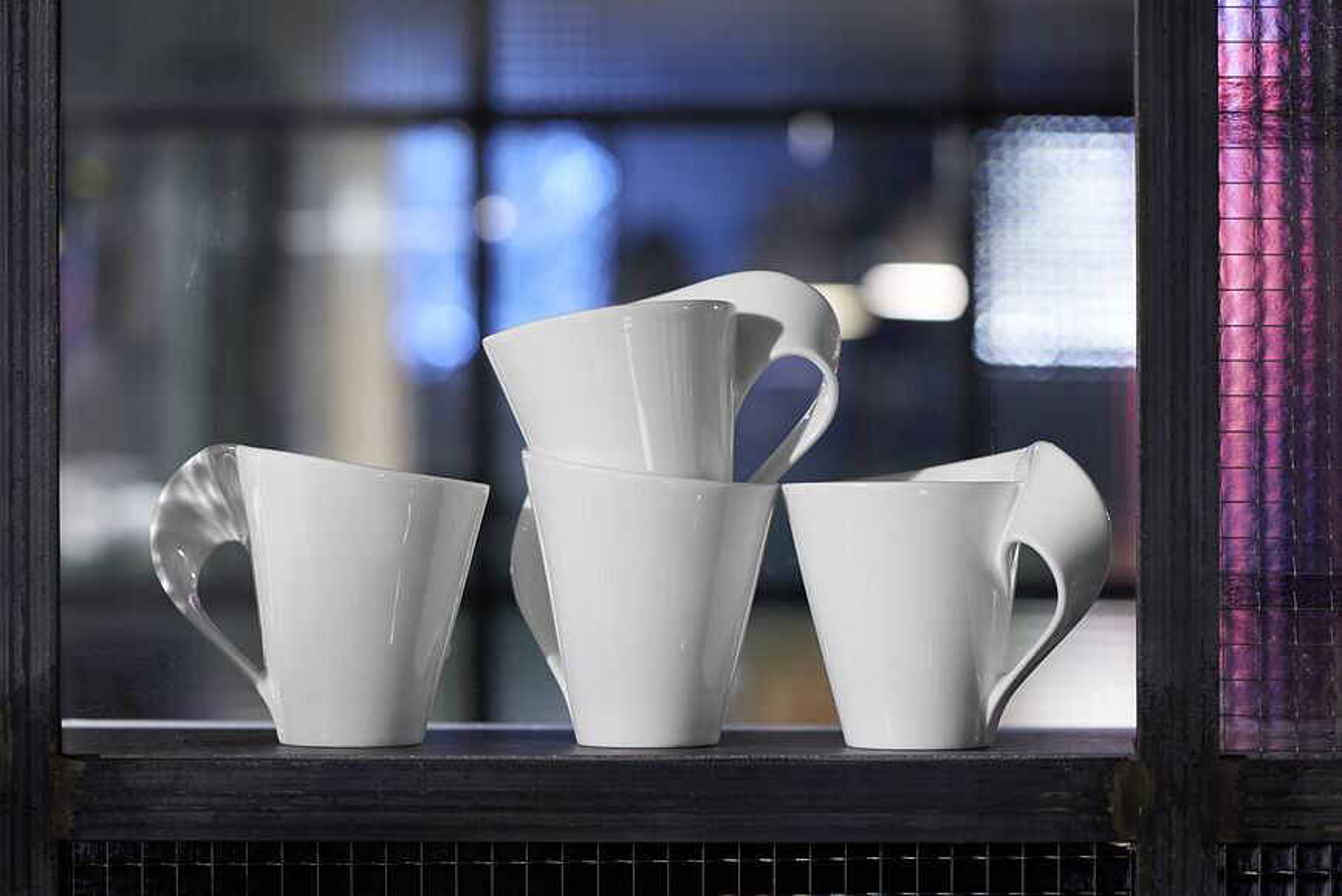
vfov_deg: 13.1
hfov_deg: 19.4
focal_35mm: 105
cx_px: 671
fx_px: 3916
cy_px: 448
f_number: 5.6
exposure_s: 1/6
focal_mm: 105
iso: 400
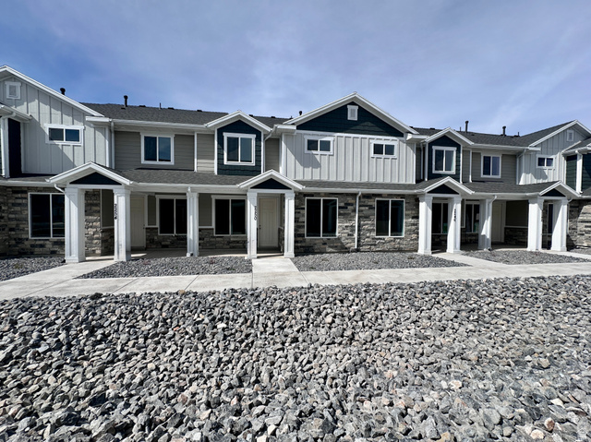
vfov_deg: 85.6
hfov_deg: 102.1
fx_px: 239
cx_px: 296
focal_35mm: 14
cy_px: 221
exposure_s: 1/2882
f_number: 2.2
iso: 50
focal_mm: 2.22
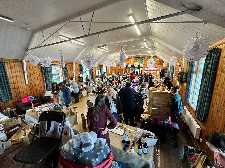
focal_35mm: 14
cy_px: 84
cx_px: 112
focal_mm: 2.22
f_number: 2.2
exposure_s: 1/50
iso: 200
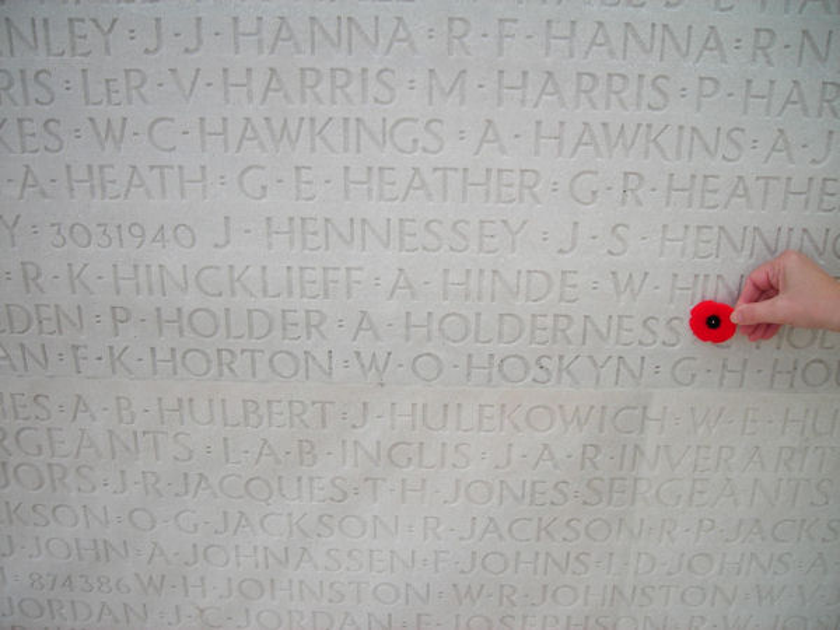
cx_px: 420
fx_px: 922
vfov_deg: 37.7
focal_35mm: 38
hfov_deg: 49.0
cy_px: 315
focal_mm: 6.3
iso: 50
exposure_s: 1/264
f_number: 3.2
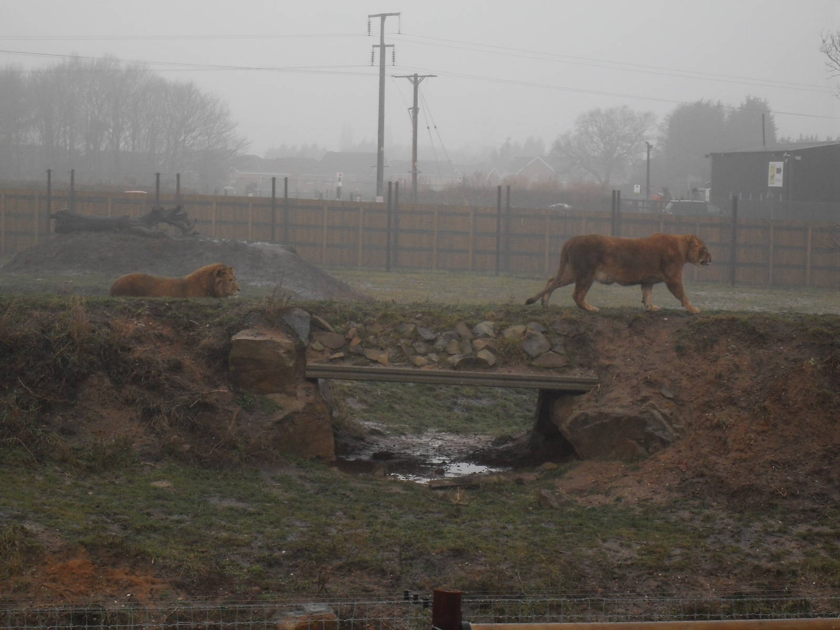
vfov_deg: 13.3
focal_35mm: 111
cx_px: 420
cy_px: 315
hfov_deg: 17.7
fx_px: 2694
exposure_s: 1/90
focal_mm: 18.1
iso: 160
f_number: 5.2
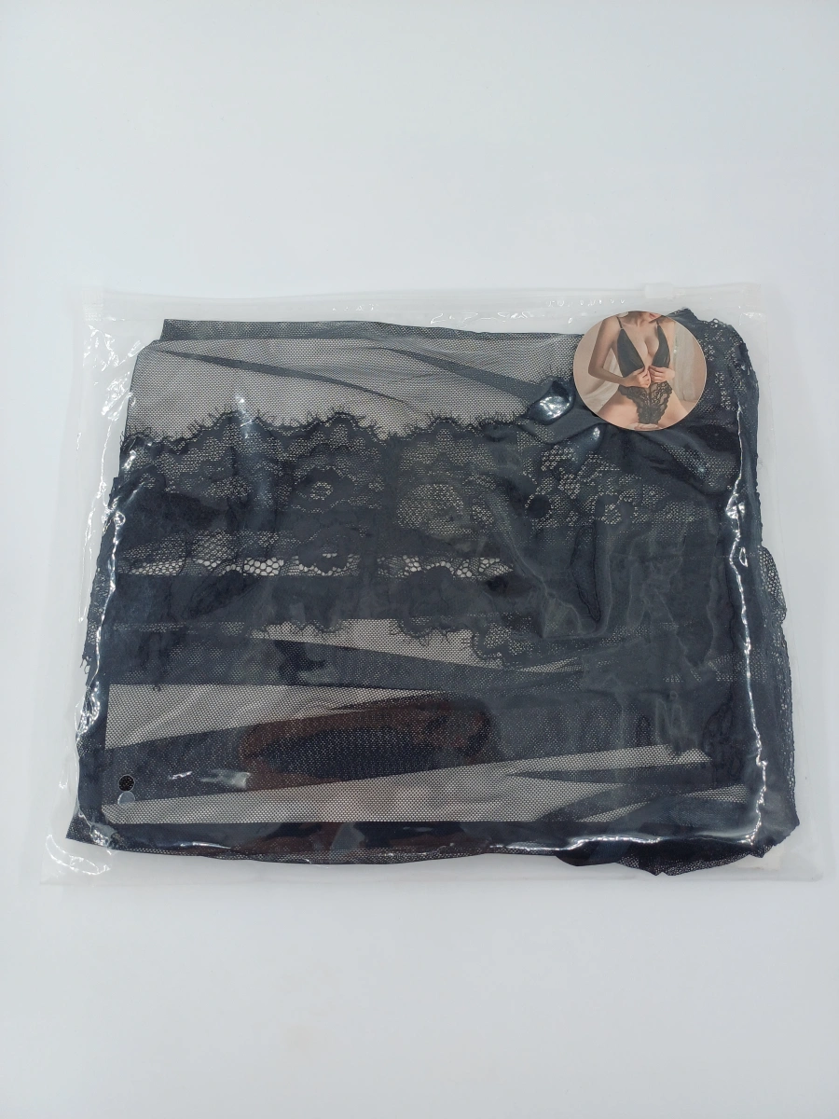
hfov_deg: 54.9
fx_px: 808
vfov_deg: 69.4
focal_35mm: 25
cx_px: 420
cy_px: 560
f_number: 1.8
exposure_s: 1/341
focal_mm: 4.65
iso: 50
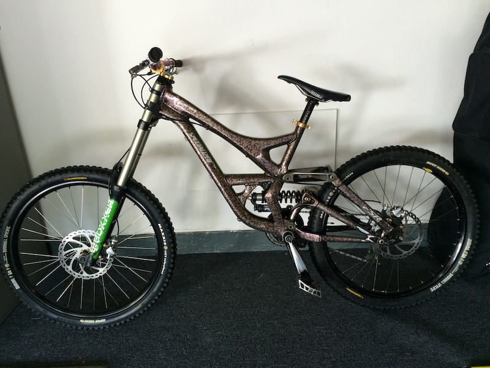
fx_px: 411
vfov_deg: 48.2
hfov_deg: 61.7
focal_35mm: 29
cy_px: 184
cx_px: 245
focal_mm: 4.15
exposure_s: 1/30
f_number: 2.2
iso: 80
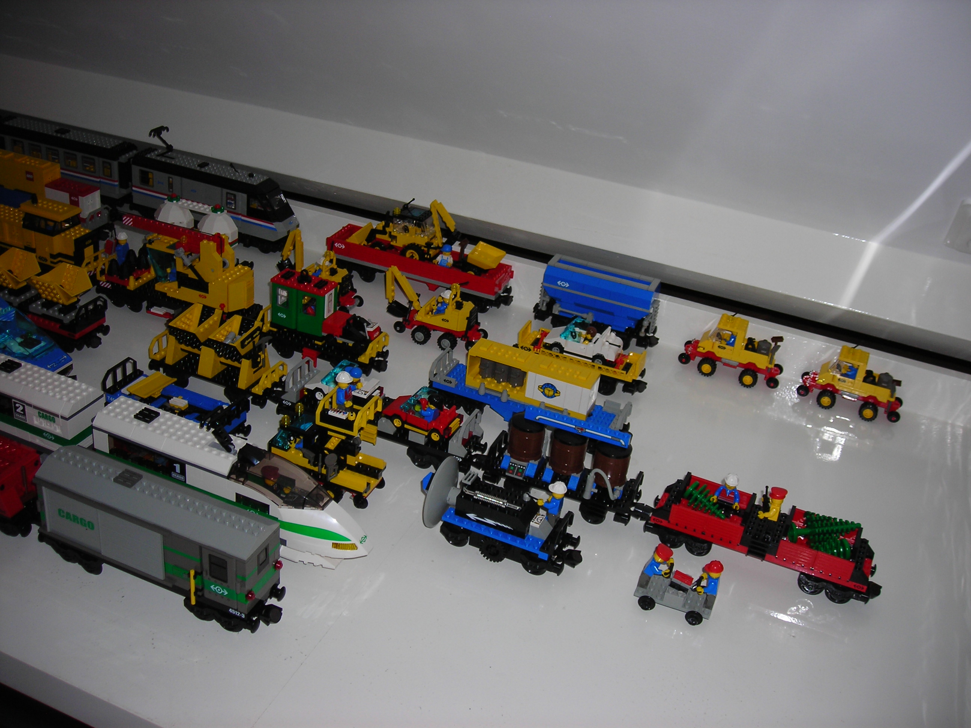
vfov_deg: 37.7
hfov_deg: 49.0
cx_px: 486
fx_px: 1066
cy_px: 364
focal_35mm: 38
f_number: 3.2
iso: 50
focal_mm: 6.3
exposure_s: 1/60.1
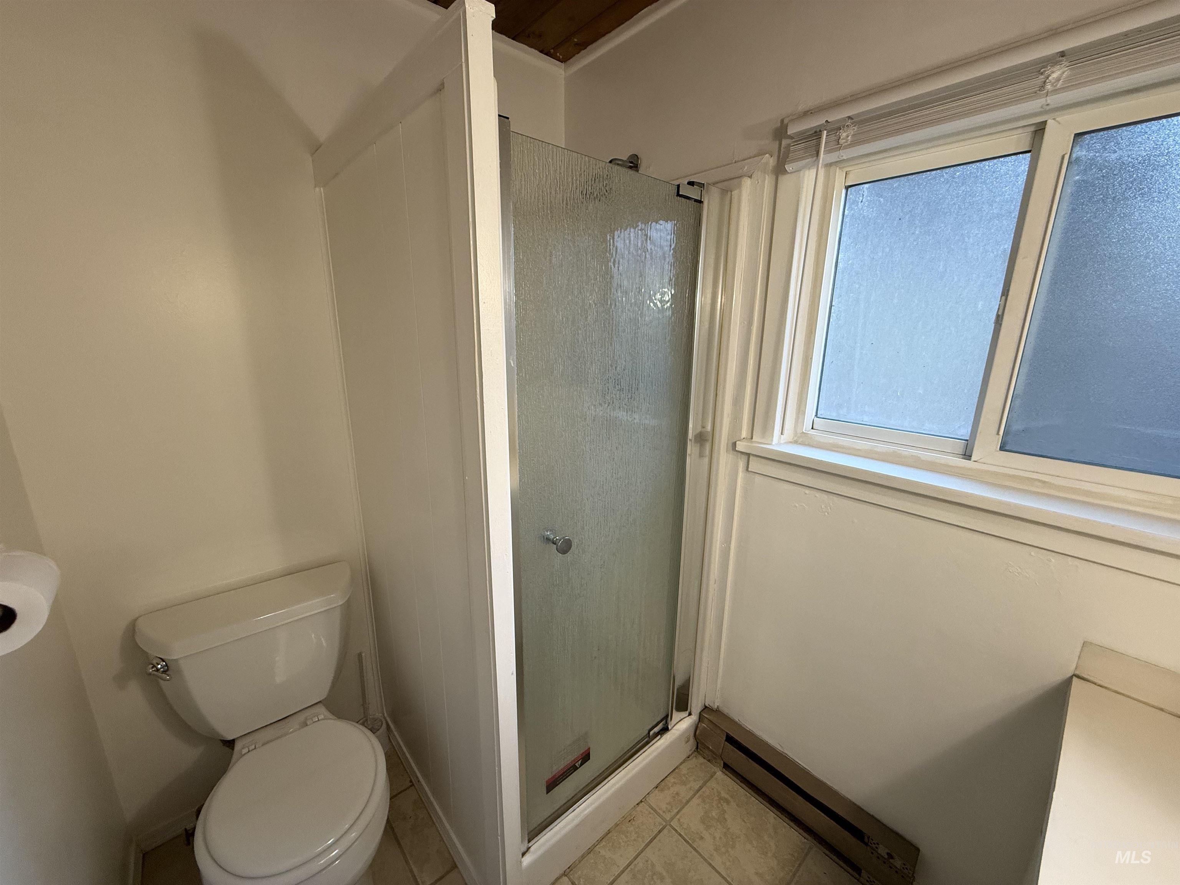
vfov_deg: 85.7
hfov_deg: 102.1
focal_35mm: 14
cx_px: 590
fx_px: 477
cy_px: 442
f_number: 2.2
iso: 200
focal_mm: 2.22
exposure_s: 1/120
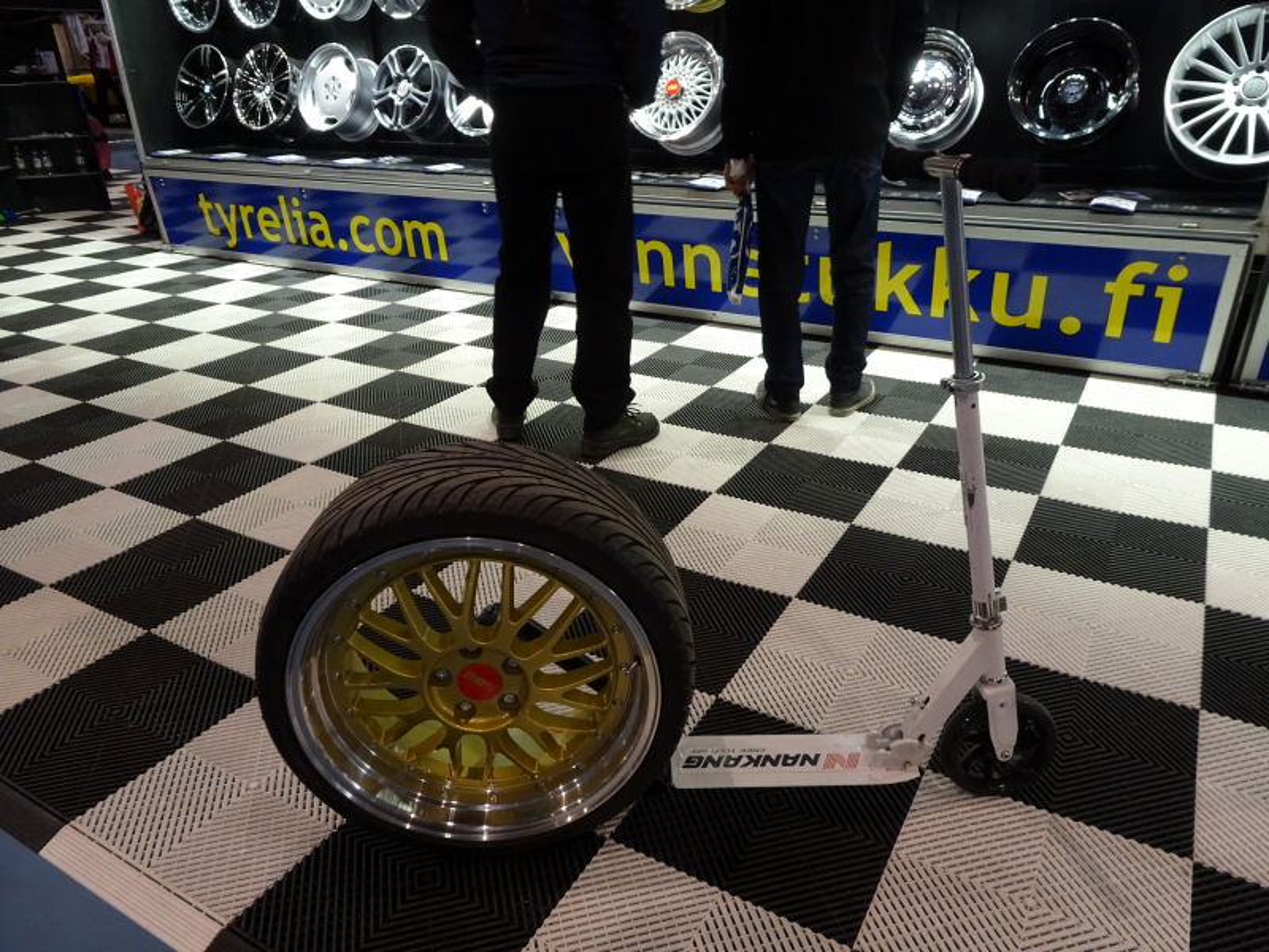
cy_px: 476
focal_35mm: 24
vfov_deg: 56.8
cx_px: 634
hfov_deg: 71.6
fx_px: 880
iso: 250
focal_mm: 4.1
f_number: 3.5
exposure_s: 1/30
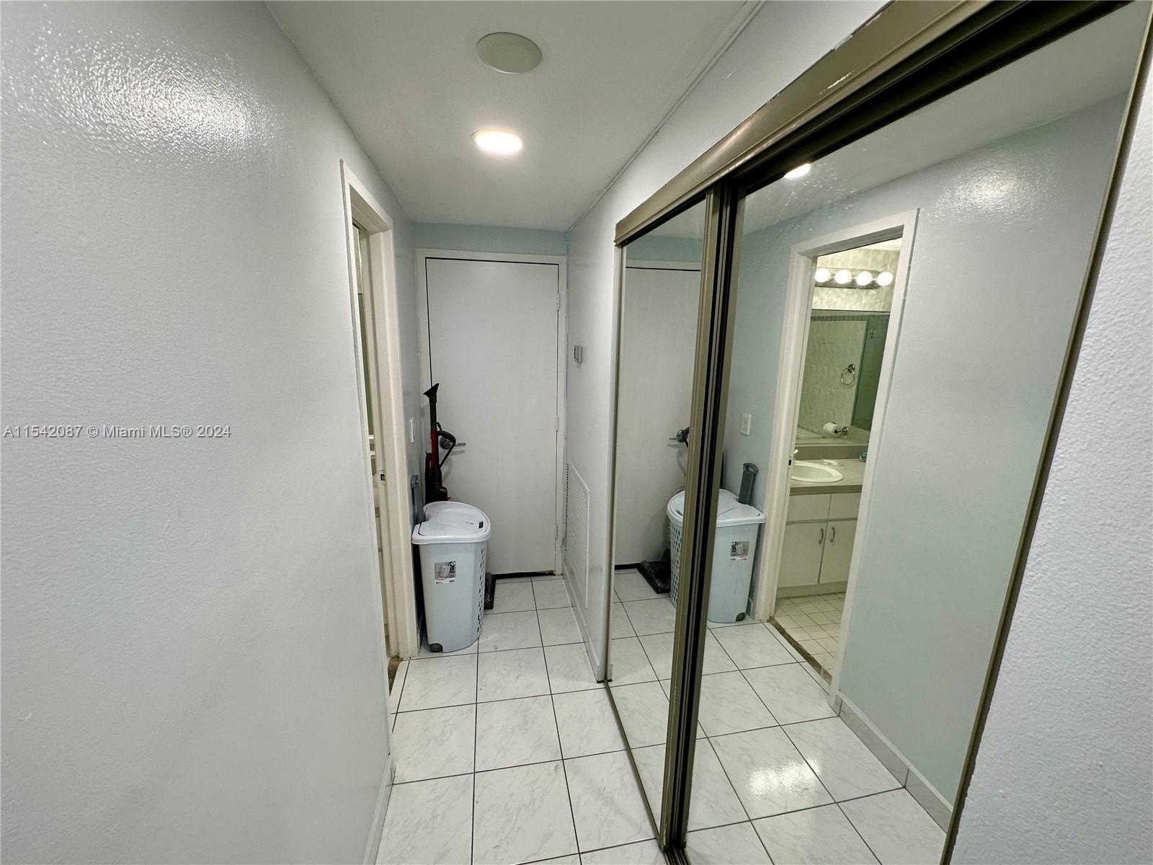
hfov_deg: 102.1
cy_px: 432
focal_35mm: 14
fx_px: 466
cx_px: 576
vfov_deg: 85.7
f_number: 2.2
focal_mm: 2.22
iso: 125
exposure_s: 1/120
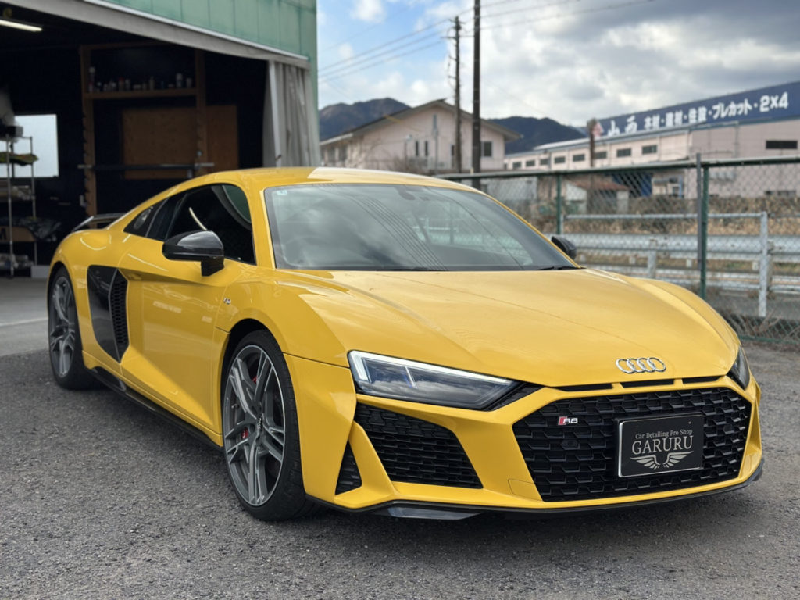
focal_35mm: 48
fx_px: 1109
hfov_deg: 39.7
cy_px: 300
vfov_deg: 30.3
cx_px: 400
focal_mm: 6.86
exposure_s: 1/2809
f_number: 1.78
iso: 100
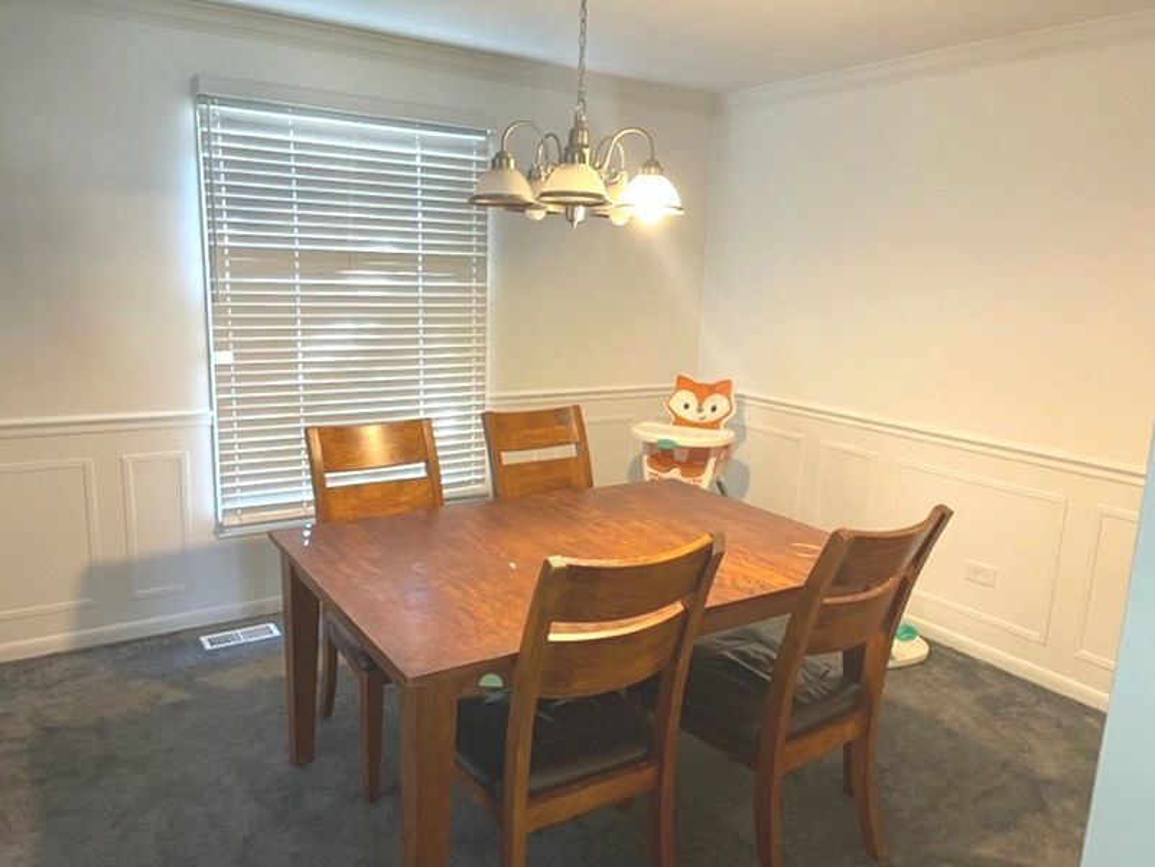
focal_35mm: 26
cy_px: 434
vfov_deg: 53.1
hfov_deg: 67.3
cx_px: 578
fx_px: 868
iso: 250
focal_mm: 5.1
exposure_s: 1/60
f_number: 1.6
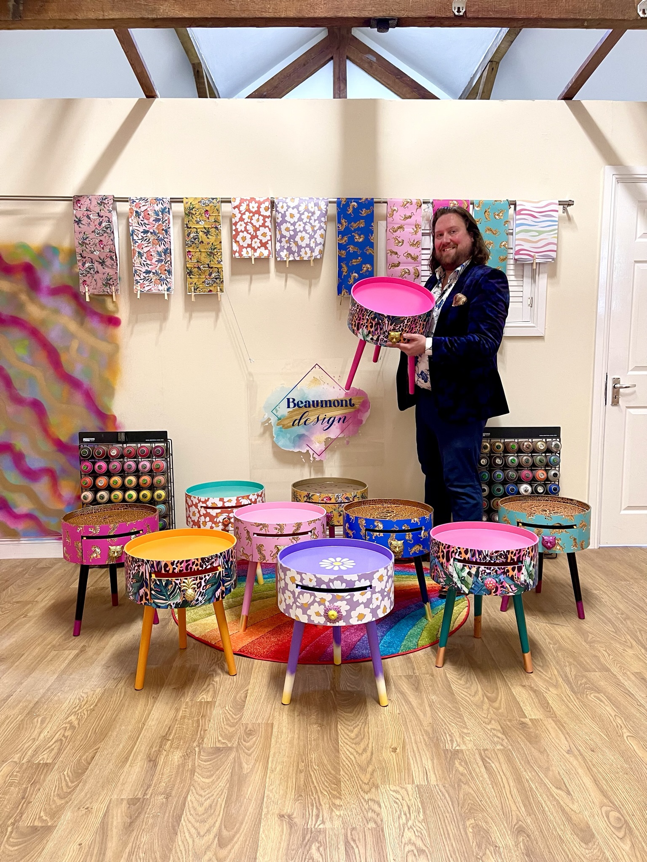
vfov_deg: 67.3
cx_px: 324
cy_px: 431
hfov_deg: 53.1
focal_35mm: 26
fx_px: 648
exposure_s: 1/50
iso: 160
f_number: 1.6
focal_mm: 5.1
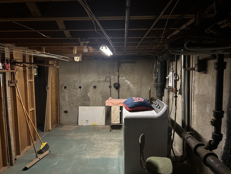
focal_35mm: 26
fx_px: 174
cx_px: 116
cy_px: 87
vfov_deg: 53.1
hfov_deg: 67.3
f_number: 1.5
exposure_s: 1/30
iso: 500
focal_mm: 5.7
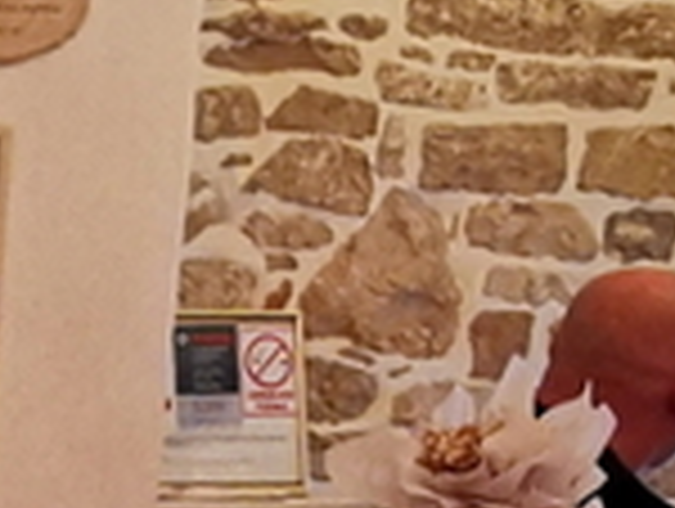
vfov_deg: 11.4
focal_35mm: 128
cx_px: -536
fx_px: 2500
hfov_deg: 13.7
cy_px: 593
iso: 640
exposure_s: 1/40
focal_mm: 2.35
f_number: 2.2
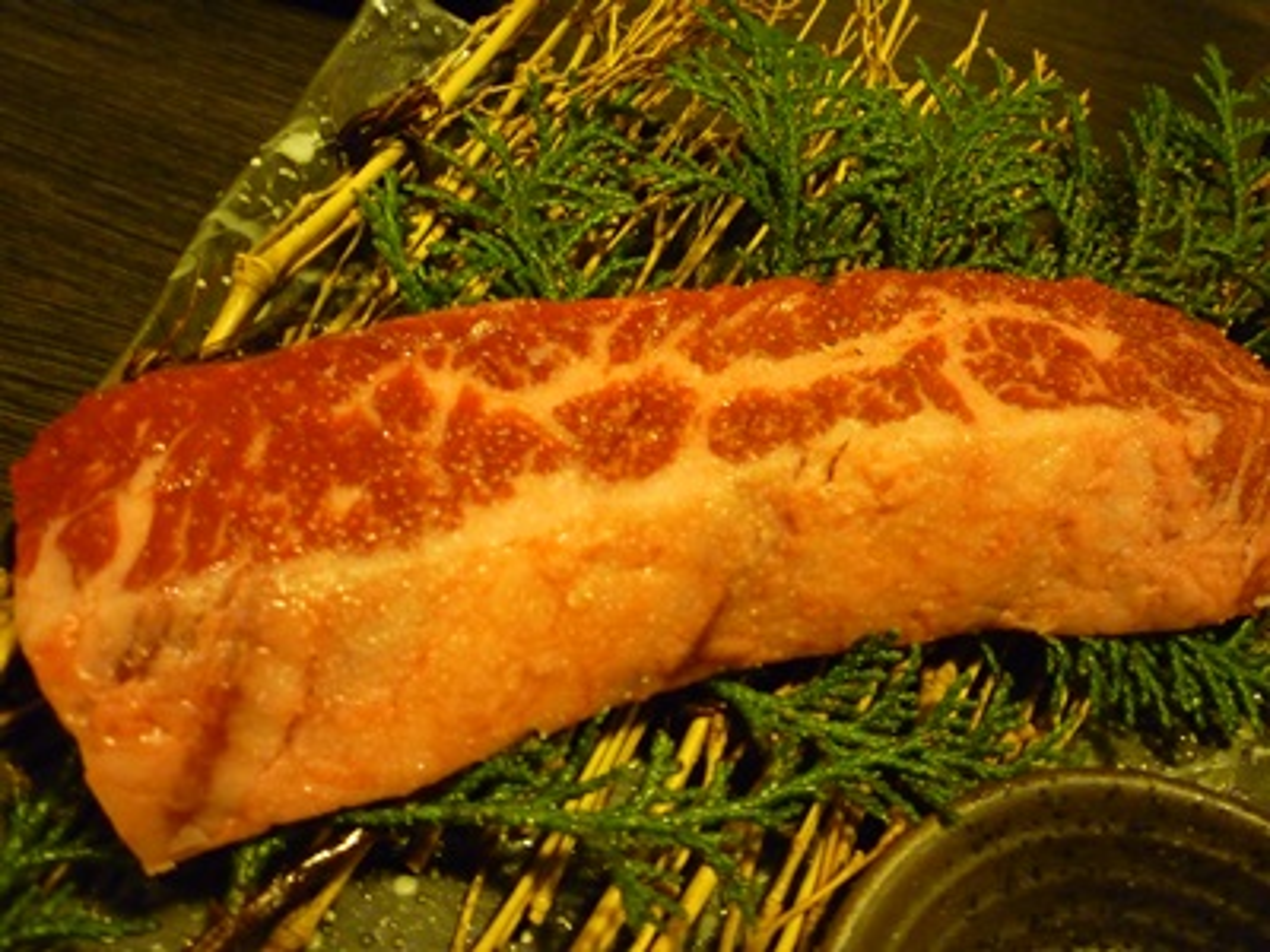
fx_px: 1064
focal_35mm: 29
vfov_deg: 48.2
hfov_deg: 61.7
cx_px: 635
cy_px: 476
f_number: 3.3
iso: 800
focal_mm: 5.2
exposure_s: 1/13
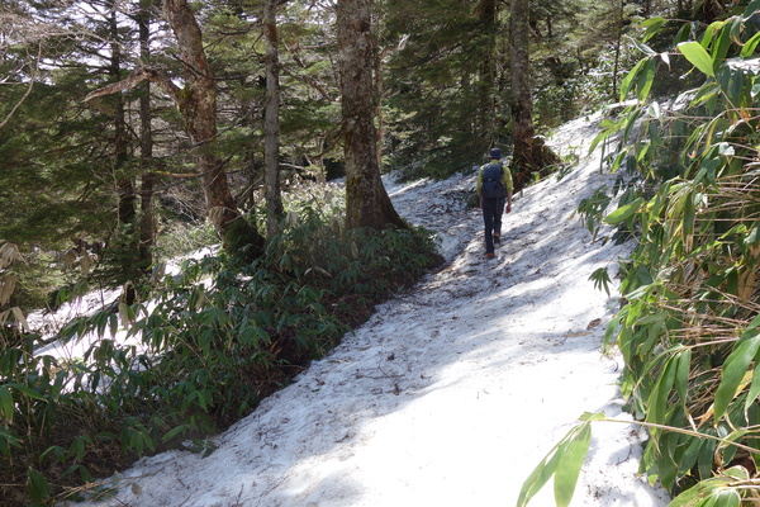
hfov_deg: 65.5
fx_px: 591
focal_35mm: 28
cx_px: 380
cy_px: 254
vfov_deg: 46.4
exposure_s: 1/125
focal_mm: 10.4
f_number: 5.6
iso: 125
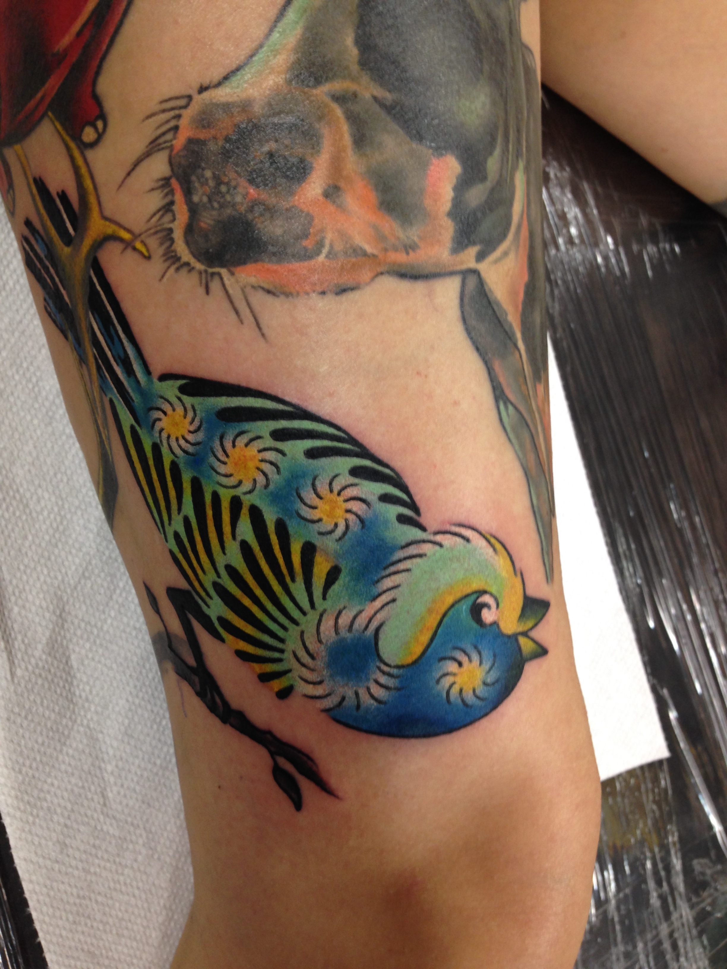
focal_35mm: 33
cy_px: 484
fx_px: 924
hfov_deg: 42.9
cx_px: 364
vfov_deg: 55.4
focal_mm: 4.12
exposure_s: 1/20
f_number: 2.4
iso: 64
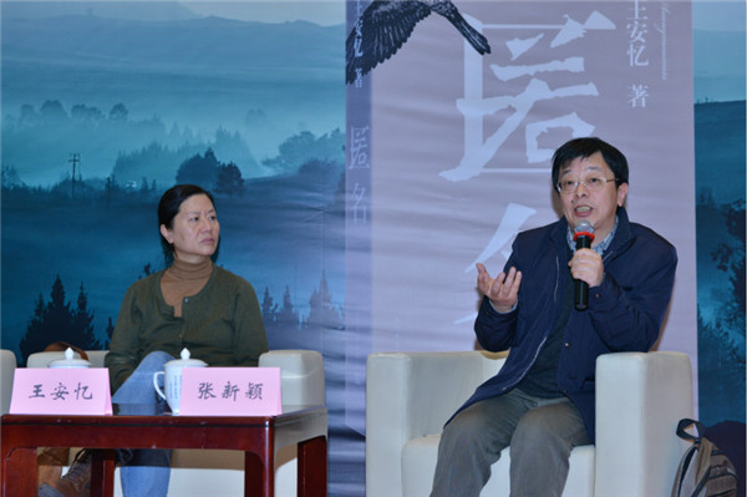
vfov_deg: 19.4
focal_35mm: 70
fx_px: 1451
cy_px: 248
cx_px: 374
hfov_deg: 28.9
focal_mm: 70
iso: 800
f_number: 7.1
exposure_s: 1/60
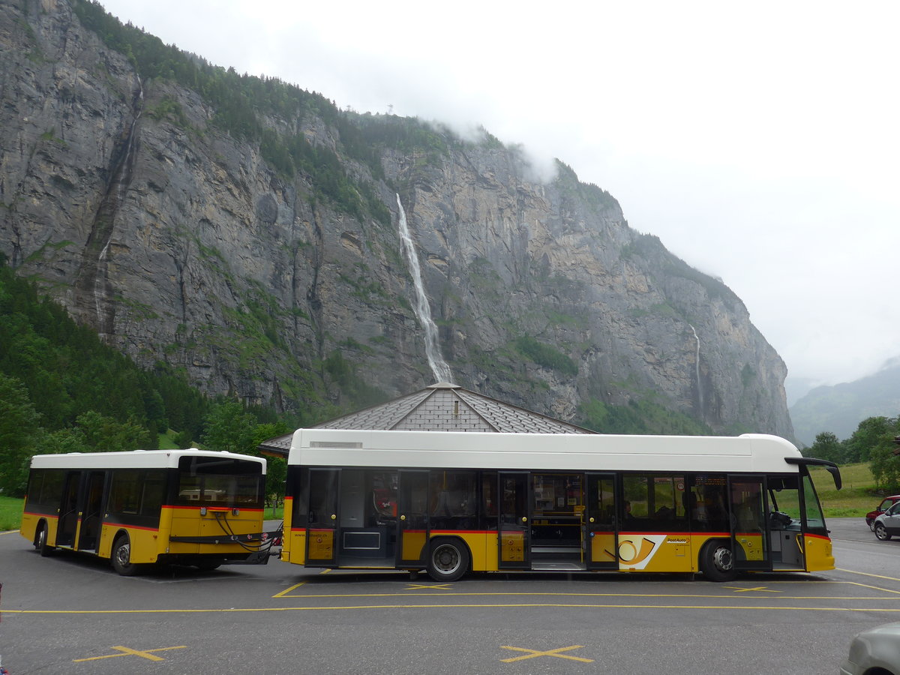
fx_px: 754
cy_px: 338
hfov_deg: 61.7
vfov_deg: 48.2
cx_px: 450
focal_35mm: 29
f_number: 2.8
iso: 80
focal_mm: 6
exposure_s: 1/640
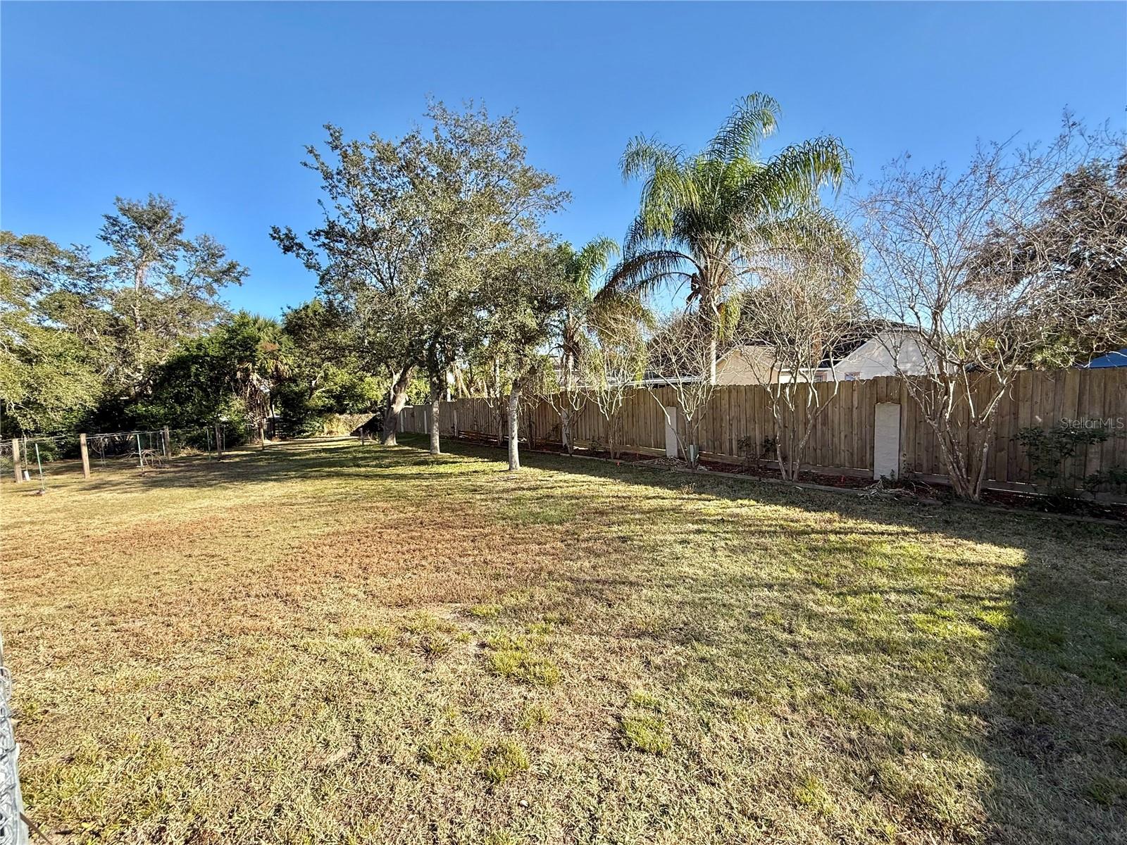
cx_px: 564
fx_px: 456
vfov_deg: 85.7
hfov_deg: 102.1
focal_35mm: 14
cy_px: 422
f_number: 2.2
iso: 64
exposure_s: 1/726
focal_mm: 2.22
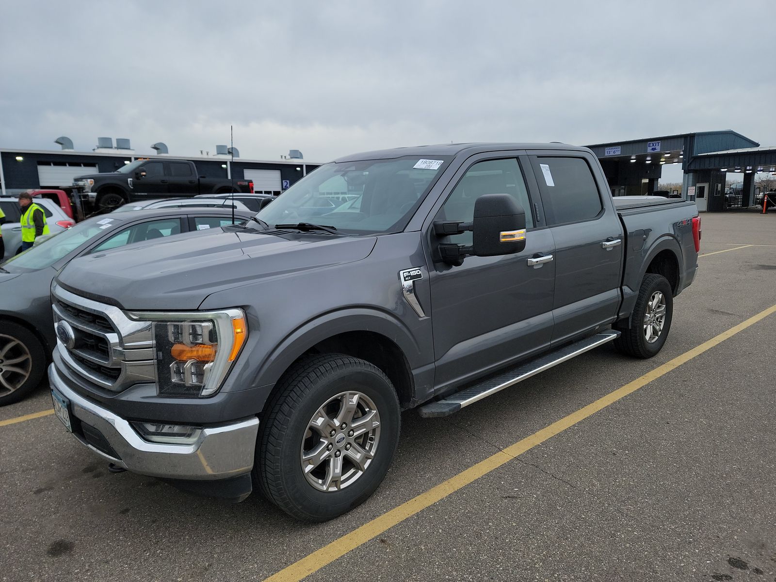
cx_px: 388
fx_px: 538
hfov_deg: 71.6
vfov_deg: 56.8
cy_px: 291
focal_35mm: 24
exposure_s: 1/207
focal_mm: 6.7
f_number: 1.8
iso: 50
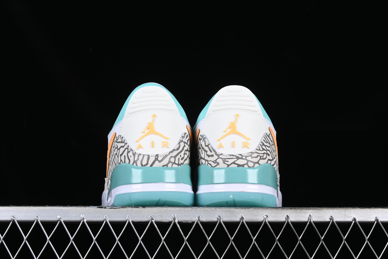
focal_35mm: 75
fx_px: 808
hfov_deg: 27.0
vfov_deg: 18.2
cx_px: 194
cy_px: 130
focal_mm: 50
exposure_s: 1/80
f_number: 8
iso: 160
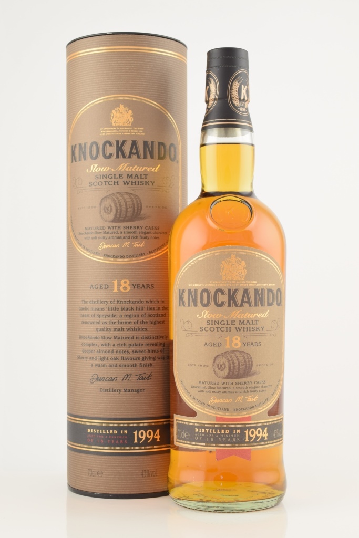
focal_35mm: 60
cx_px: 180
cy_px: 269
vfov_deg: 33.4
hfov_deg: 22.6
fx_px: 897
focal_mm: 40
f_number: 8
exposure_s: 1/15
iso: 100
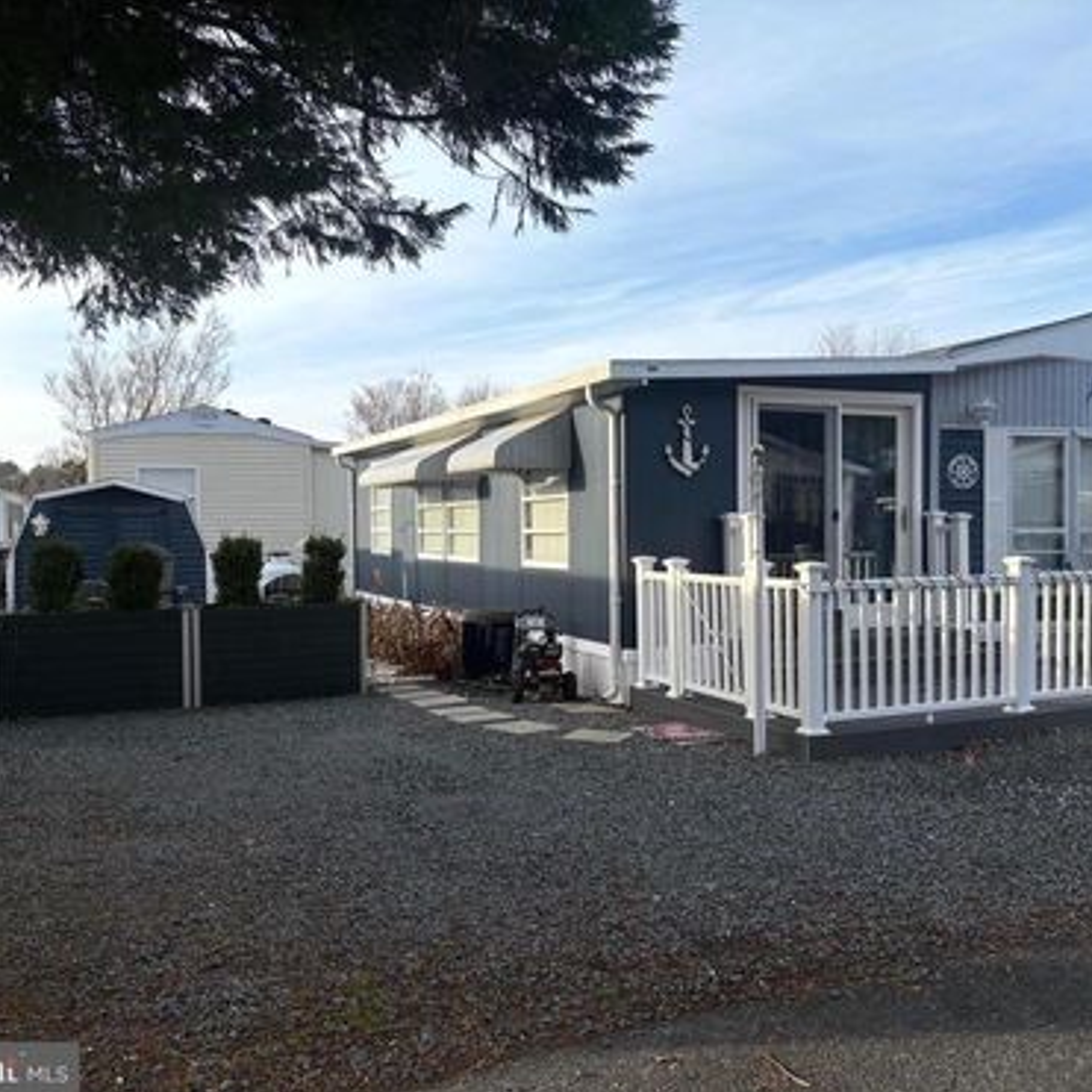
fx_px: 1106
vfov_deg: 52.5
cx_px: 636
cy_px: 549
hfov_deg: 52.3
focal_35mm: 31
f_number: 1.6
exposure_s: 1/1706
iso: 50
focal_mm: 5.96
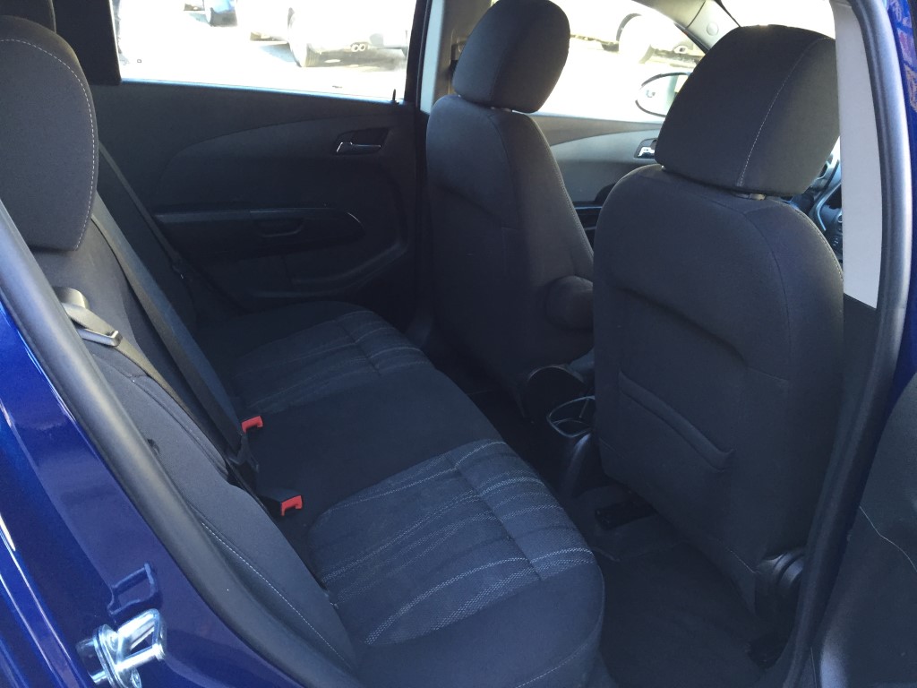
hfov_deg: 61.7
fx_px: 768
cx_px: 458
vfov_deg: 48.2
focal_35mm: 29
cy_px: 344
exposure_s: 1/30
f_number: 2.2
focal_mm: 4.15
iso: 50
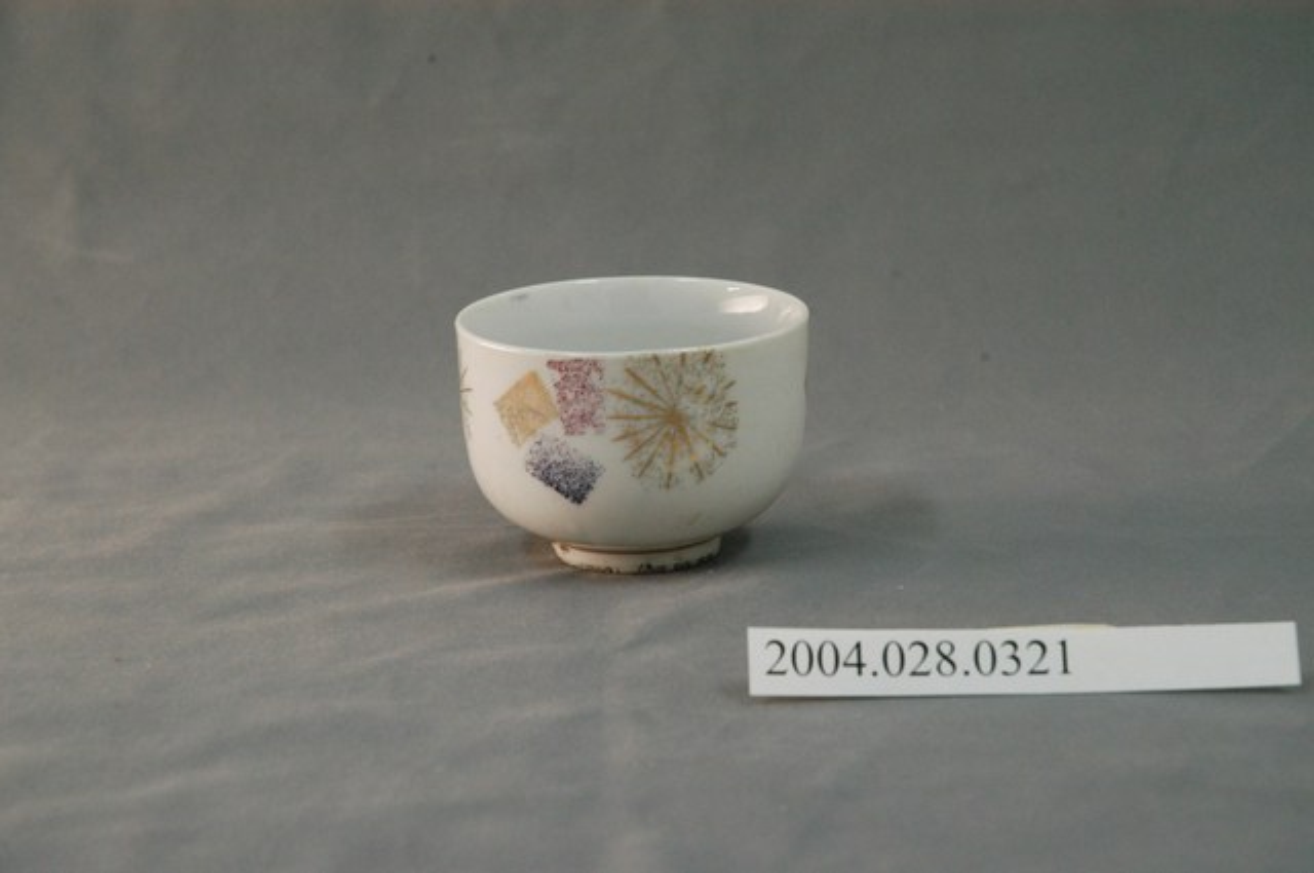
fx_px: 3828
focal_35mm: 105
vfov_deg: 13.0
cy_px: 436
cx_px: 657
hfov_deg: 19.5
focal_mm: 70
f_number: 8
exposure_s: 1/20
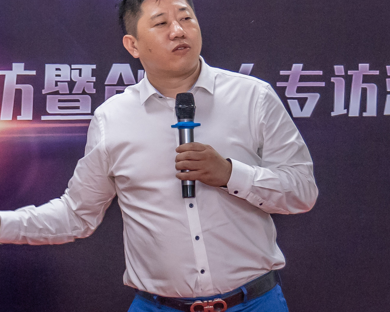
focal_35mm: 170
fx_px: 1962
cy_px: 86
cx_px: 8
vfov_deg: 9.1
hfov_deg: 11.3
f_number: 4
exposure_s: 1/125
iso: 4000
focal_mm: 40
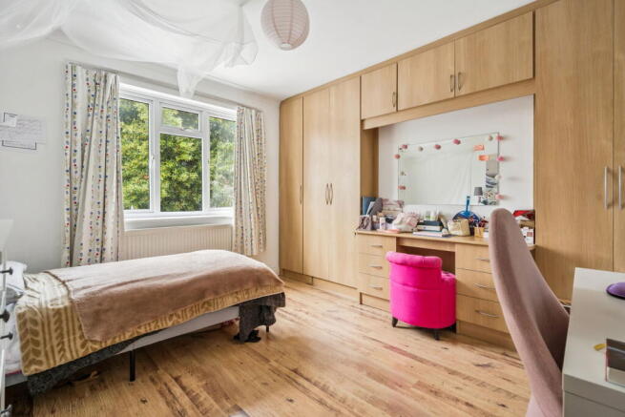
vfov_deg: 73.8
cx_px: 312
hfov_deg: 96.7
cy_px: 208
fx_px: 278
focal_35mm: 16
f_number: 8
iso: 320
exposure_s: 1/10
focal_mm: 16
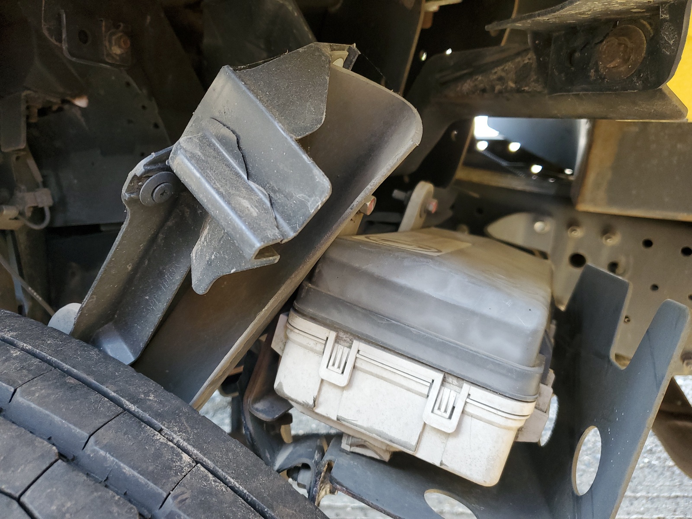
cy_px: 260
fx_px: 520
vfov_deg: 53.1
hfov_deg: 67.3
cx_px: 346
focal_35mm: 26
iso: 94
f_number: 1.5
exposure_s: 1/60.2
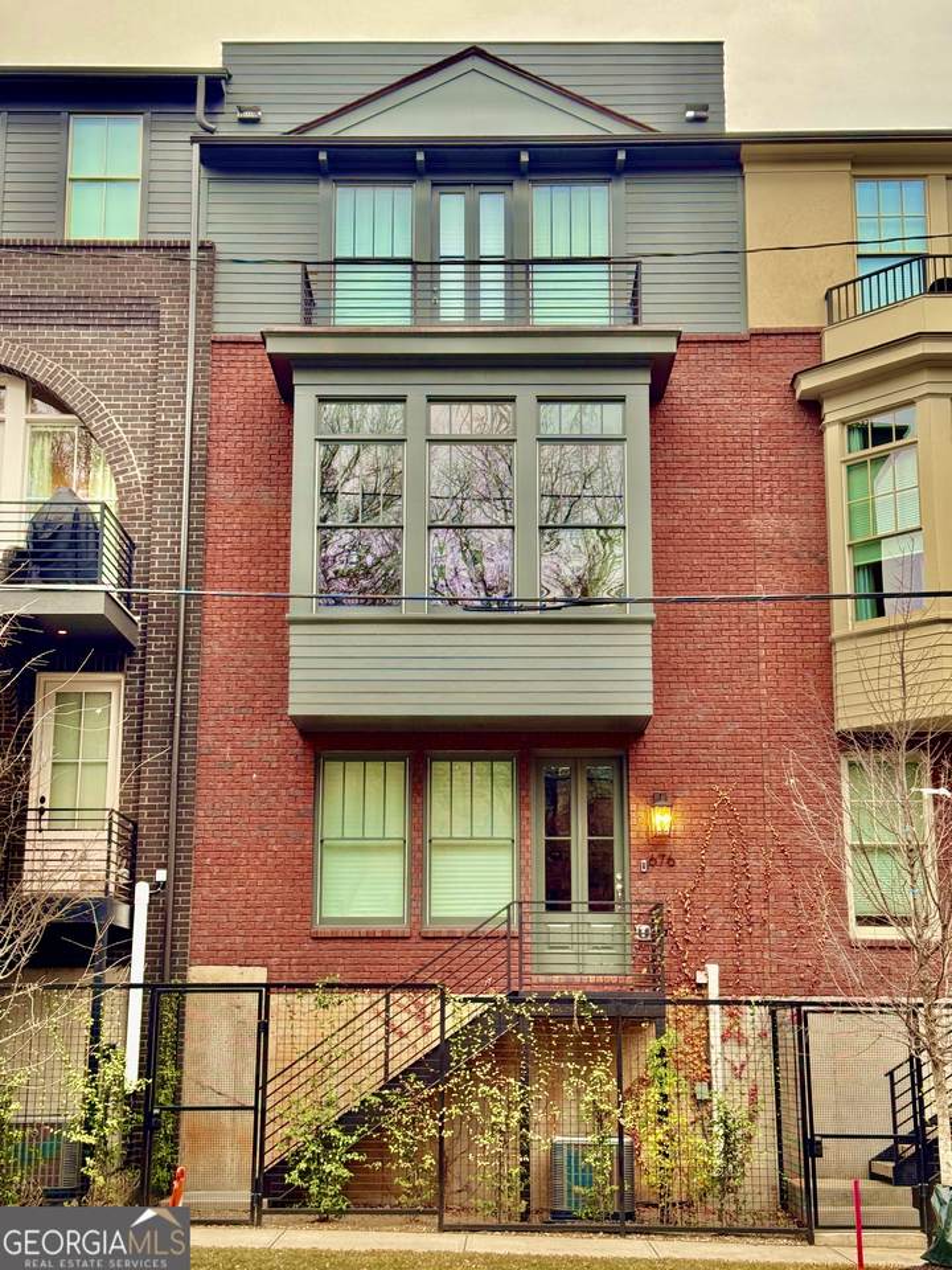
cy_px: 635
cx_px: 476
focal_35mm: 48
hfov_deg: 30.3
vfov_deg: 39.7
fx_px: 1760
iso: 100
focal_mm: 6.76
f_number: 1.78
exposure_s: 1/60
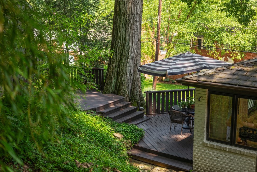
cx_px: 128
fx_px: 357
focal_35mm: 50
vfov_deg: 27.0
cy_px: 86
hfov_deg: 39.6
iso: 400
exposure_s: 1/1600
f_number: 1.8
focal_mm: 50
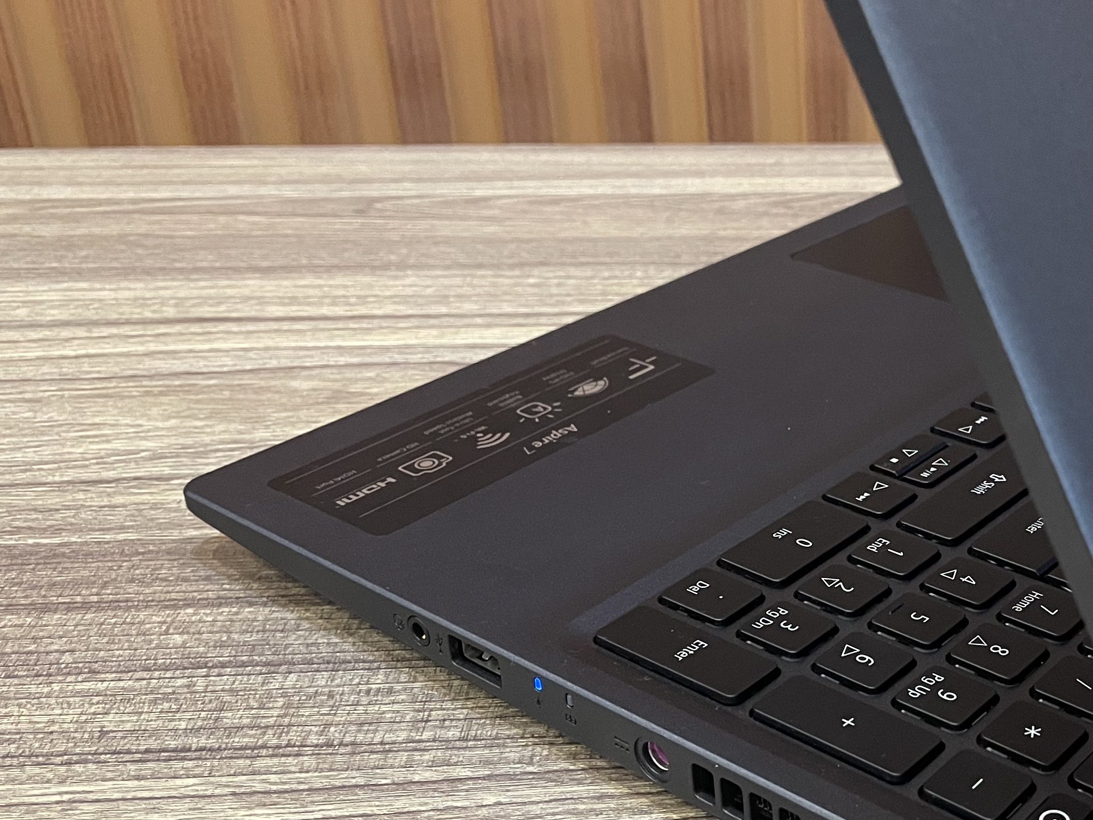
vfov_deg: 29.1
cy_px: 420
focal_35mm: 50
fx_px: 1578
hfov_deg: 36.0
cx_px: 974
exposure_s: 1/50
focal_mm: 4.2
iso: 320
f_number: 1.6
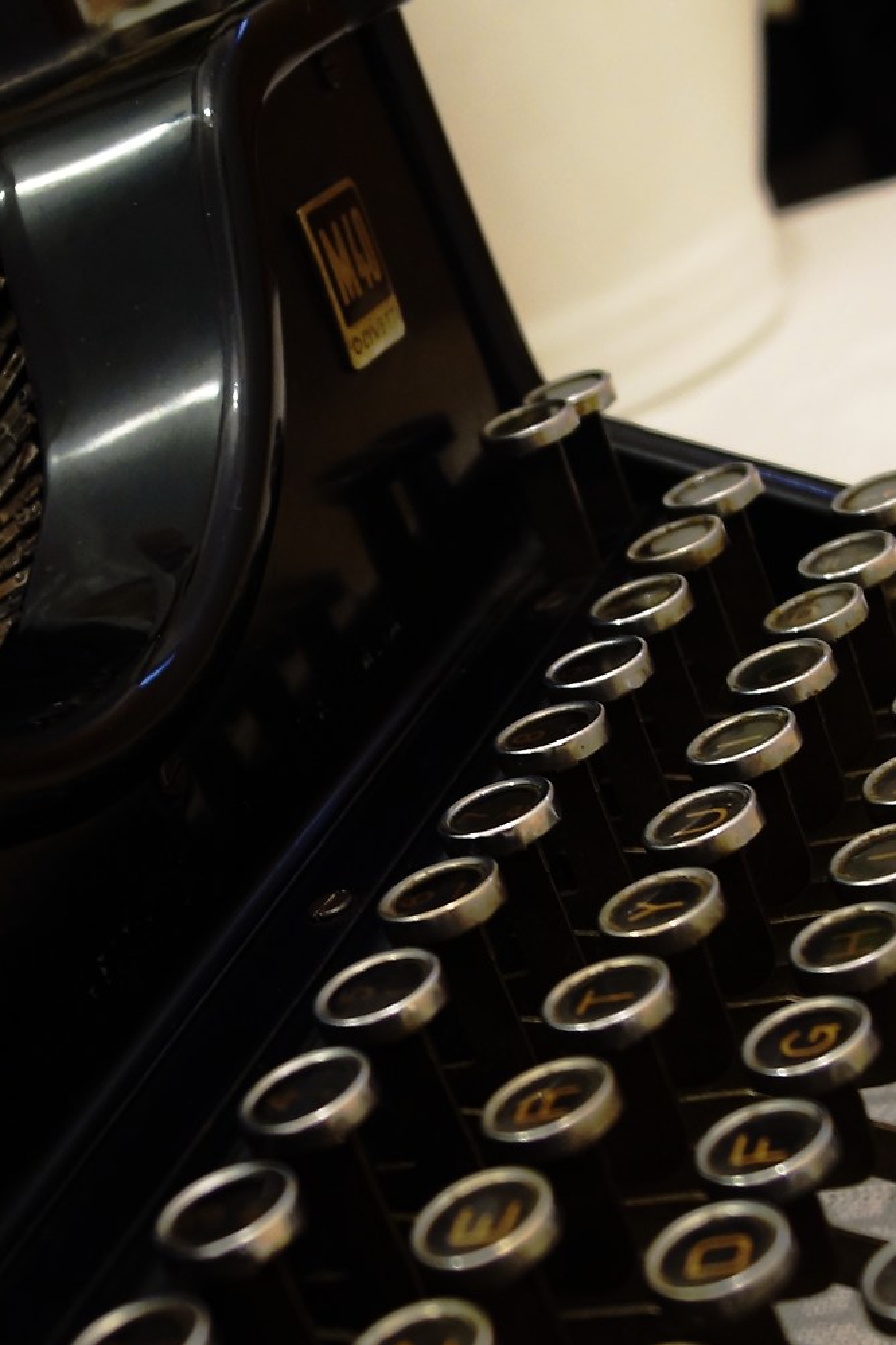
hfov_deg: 18.9
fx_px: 2688
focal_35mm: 72
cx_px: 352
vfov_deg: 28.0
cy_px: 851
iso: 400
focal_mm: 20
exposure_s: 1/8
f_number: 3.5
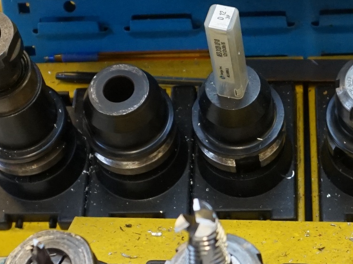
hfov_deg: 19.6
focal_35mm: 100
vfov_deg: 14.7
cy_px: 43
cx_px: 225
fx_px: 1020
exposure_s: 1/60
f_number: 4
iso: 1000
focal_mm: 16
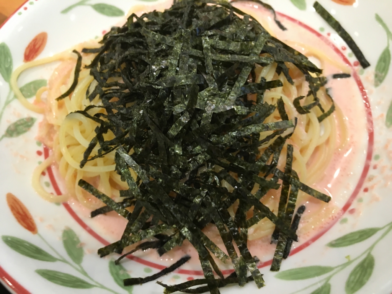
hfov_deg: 61.7
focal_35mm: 29
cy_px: 147
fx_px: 328
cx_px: 196
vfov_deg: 48.2
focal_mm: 4.15
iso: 160
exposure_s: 1/33
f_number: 2.2
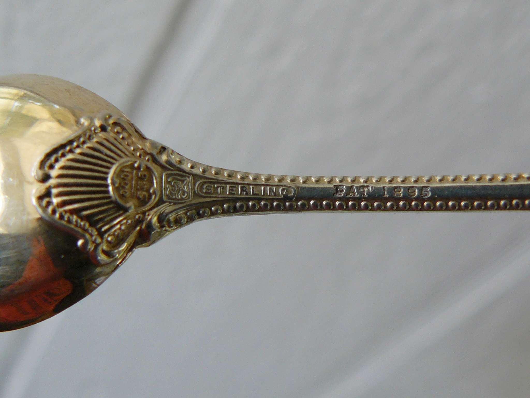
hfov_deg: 33.8
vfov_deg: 25.7
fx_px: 873
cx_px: 265
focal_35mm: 57
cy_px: 199
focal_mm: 6.4
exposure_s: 1/50
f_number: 2.8
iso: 100
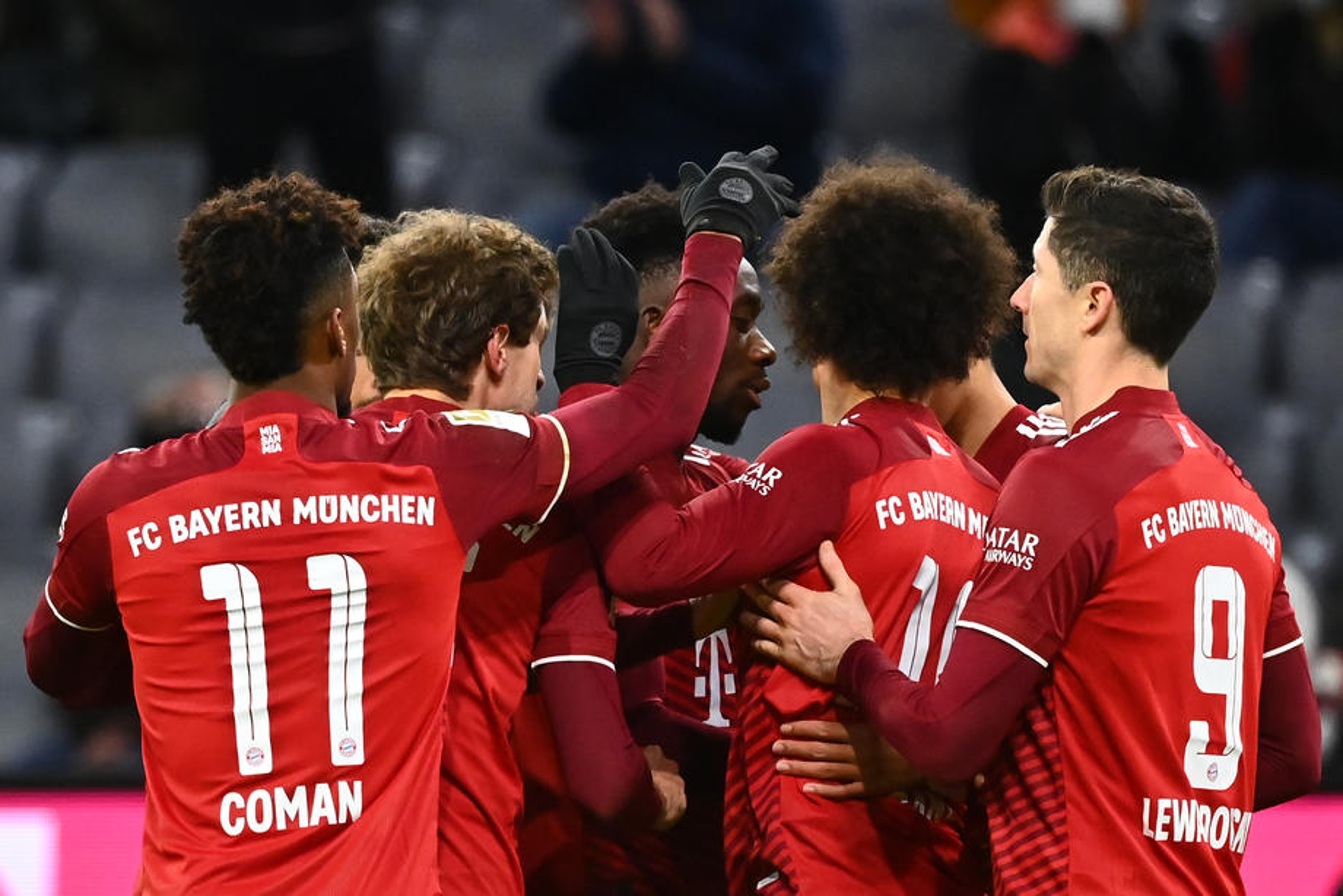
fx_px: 18658
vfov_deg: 2.8
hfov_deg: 4.1
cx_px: 672
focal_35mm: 500
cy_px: 448
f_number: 5.6
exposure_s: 1/1250
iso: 6400
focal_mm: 500
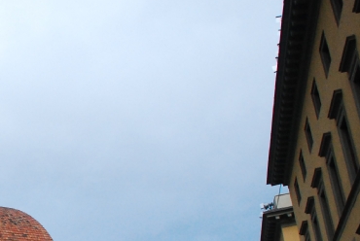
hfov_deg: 22.0
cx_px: -105
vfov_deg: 16.2
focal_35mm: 83
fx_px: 831
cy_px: 231
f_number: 3.8
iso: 1000
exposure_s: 1/500
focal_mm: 20
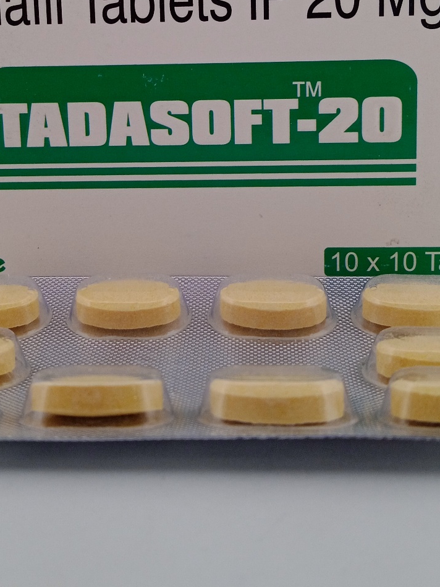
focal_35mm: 59
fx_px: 1000
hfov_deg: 24.8
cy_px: 130
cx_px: 185
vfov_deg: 31.9
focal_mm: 3.43
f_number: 2.2
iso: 112
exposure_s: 1/182
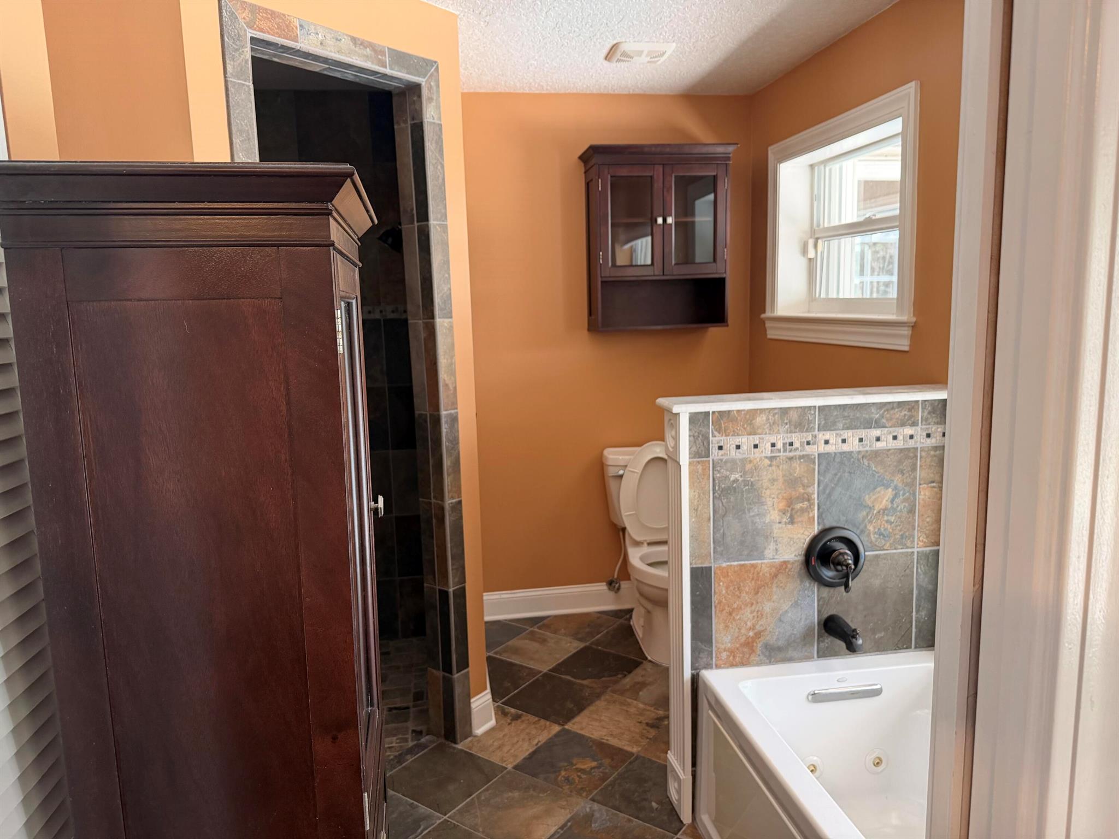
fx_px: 776
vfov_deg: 56.8
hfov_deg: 71.6
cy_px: 420
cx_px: 560
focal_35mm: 24
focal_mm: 6.76
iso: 250
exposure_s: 1/60
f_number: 1.78
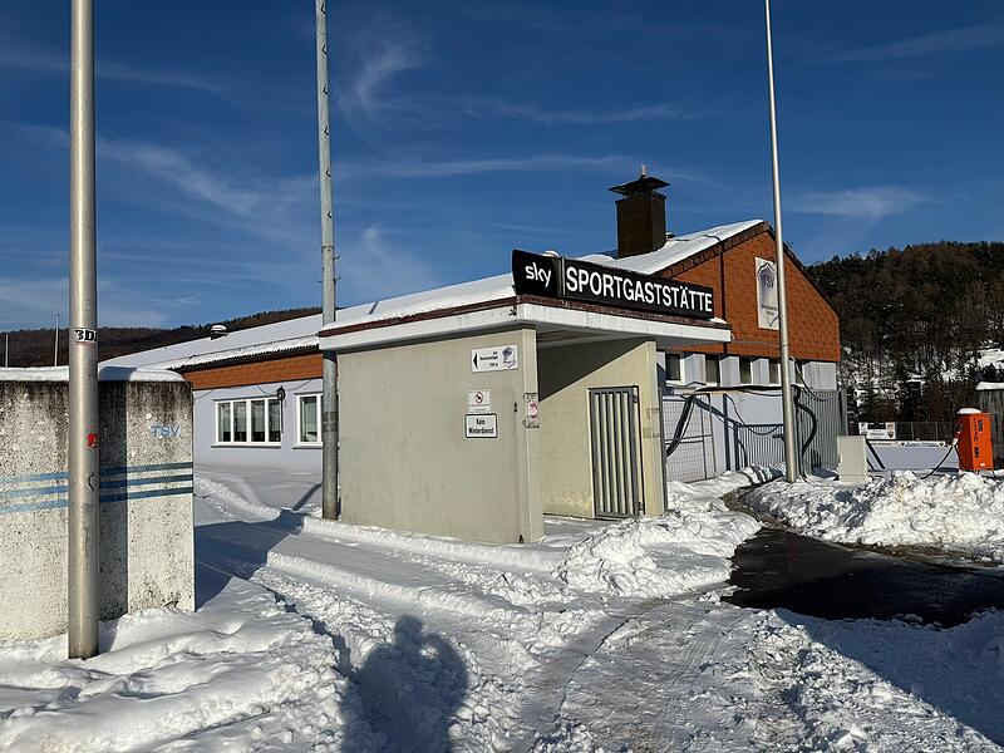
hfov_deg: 71.6
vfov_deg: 56.8
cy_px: 376
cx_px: 502
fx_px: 696
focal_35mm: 24
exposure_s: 1/14286
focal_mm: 6.76
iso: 80
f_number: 1.78
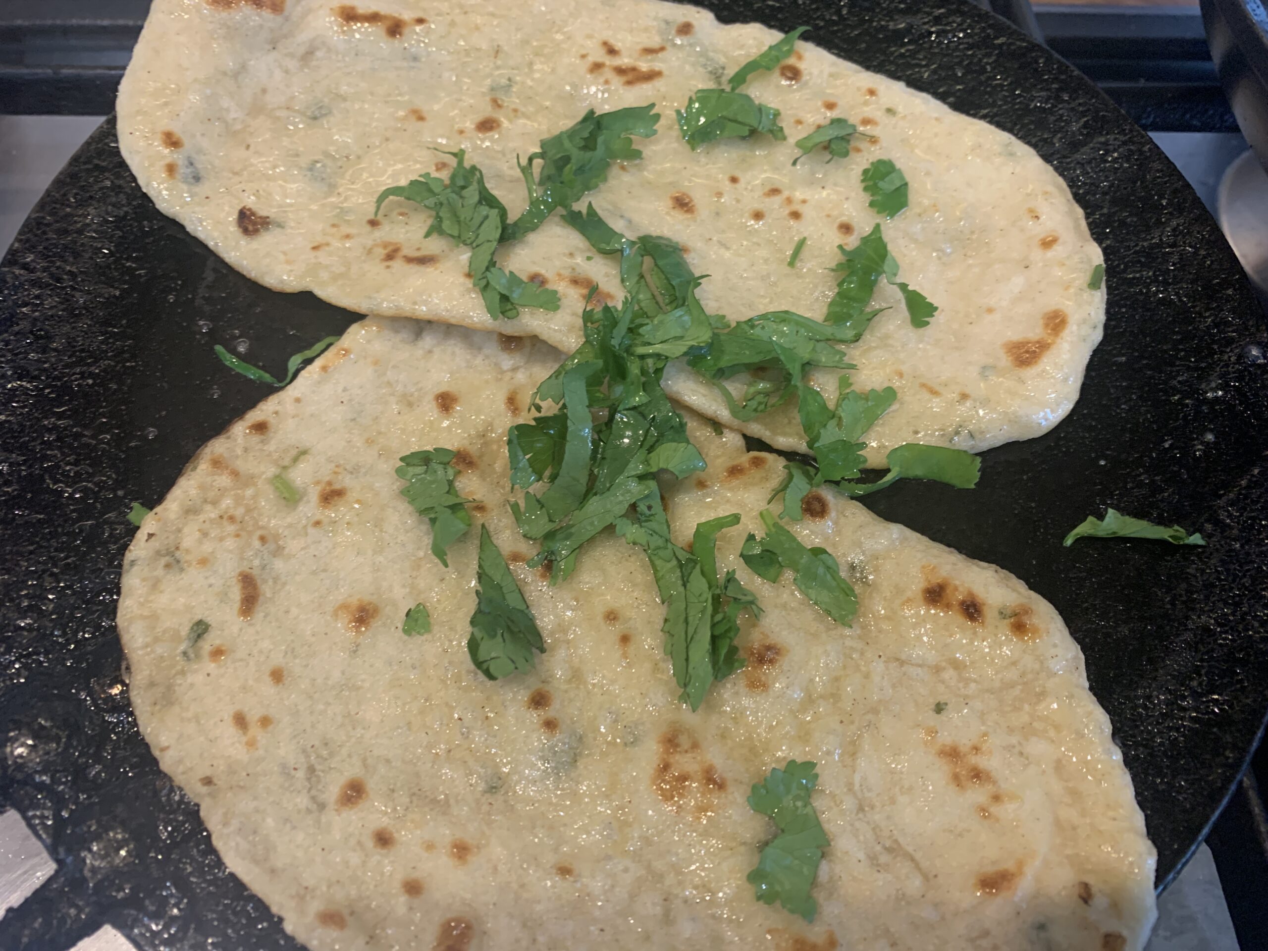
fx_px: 952
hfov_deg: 67.3
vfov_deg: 53.1
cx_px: 634
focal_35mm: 26
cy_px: 476
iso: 200
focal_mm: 4.25
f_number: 1.8
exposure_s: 1/50
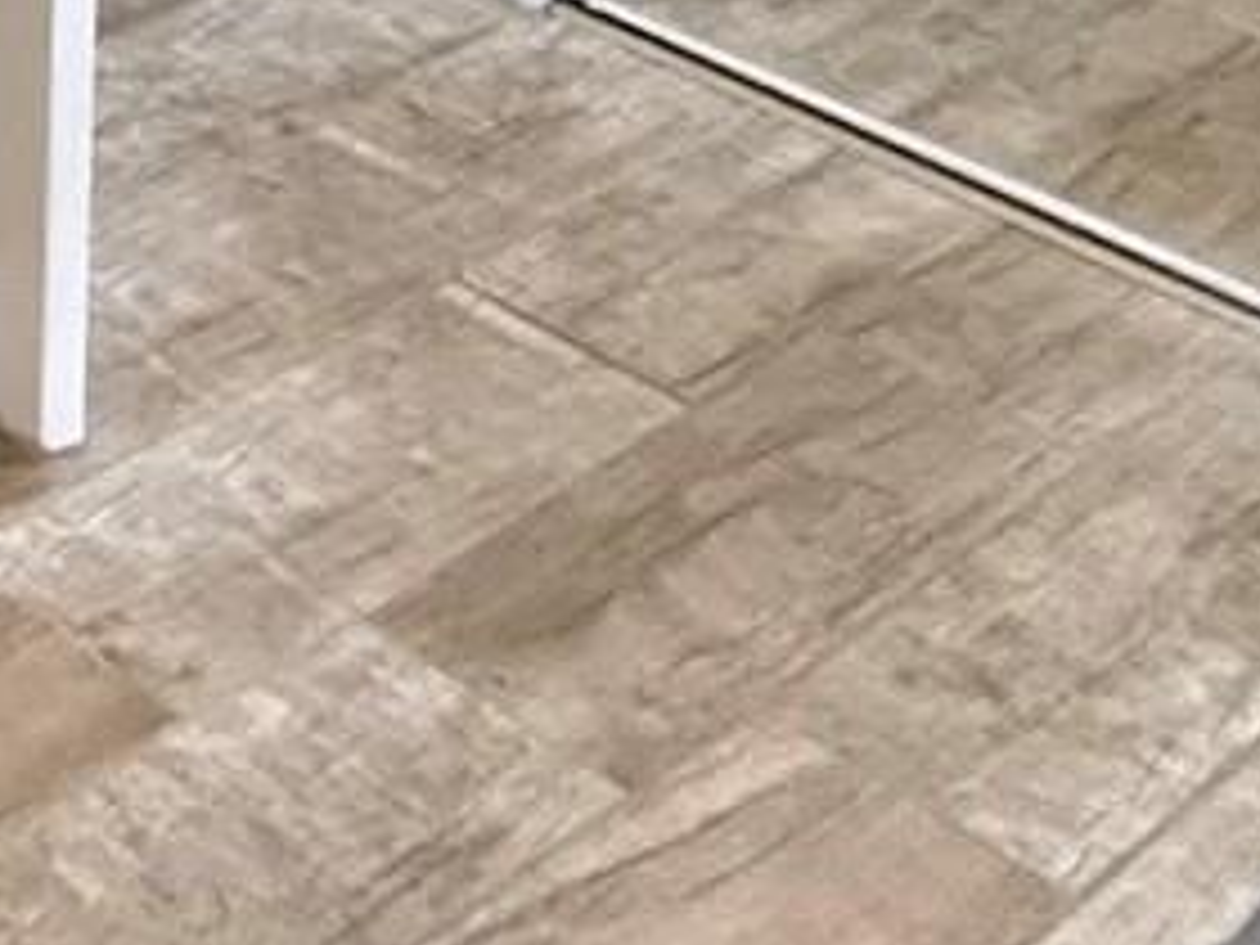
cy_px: -1498
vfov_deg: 12.8
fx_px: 2912
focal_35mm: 80
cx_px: -1588
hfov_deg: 15.8
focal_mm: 2.22
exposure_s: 1/60
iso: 640
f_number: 2.2
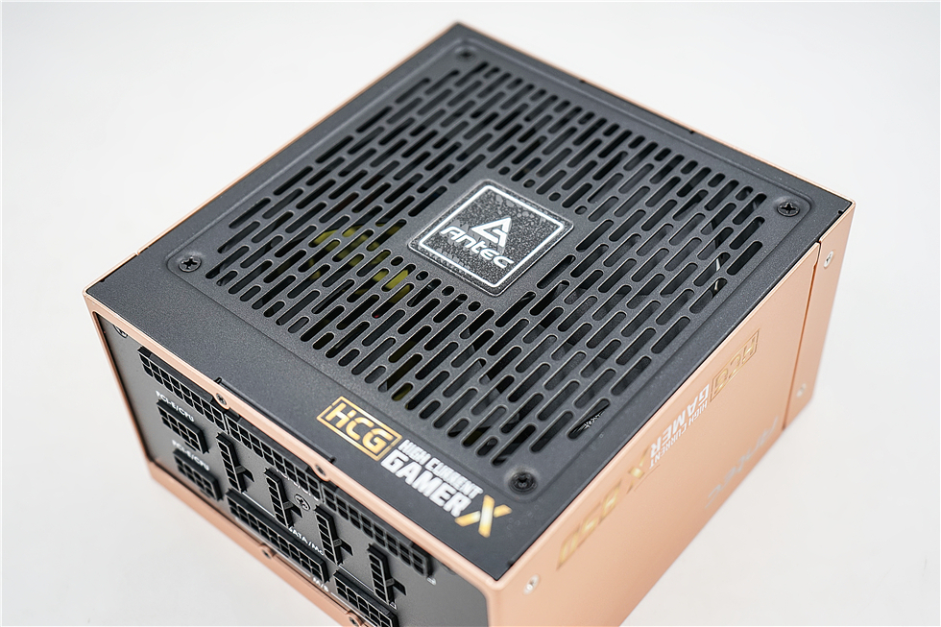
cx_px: 470
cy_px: 314
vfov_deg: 28.1
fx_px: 1254
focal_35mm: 48
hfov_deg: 41.1
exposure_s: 1/200
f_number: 4.5
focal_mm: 48
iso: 160
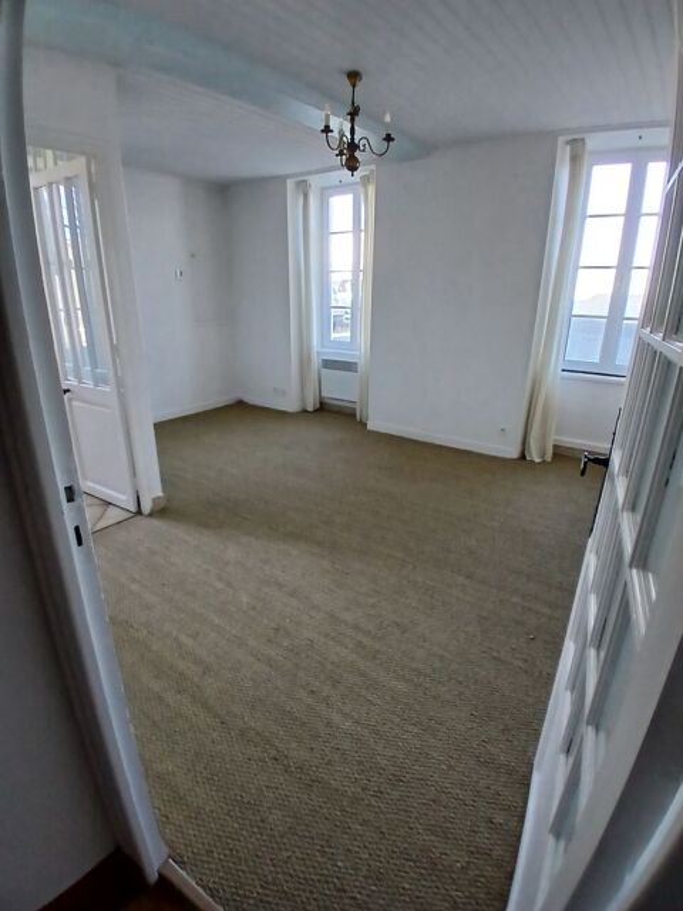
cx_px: 342
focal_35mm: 17
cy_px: 456
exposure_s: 1/33.3
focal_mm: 1.4
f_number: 2.2
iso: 100
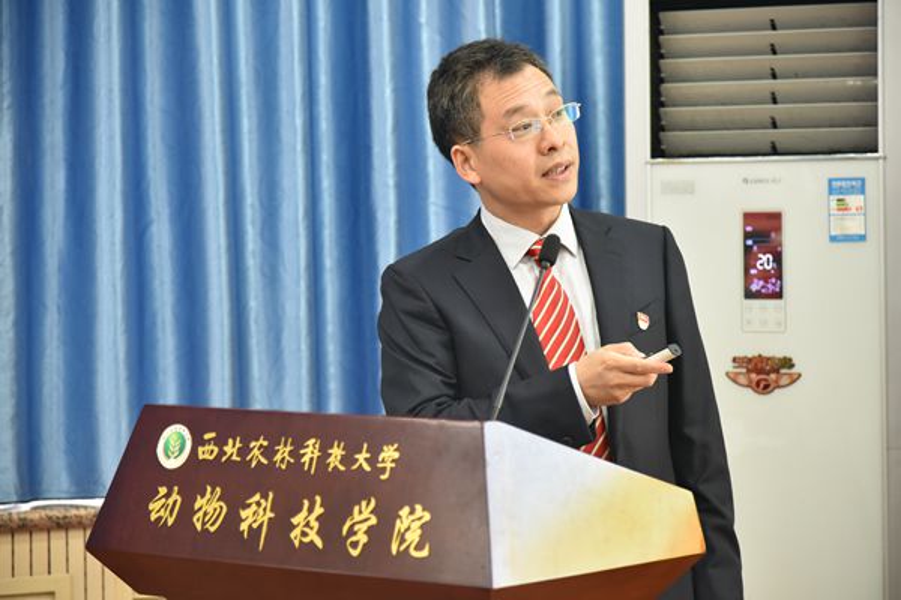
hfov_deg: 19.5
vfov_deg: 13.0
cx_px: 450
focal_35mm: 105
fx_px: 2628
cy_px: 300
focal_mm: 105
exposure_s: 1/125
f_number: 4
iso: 3200
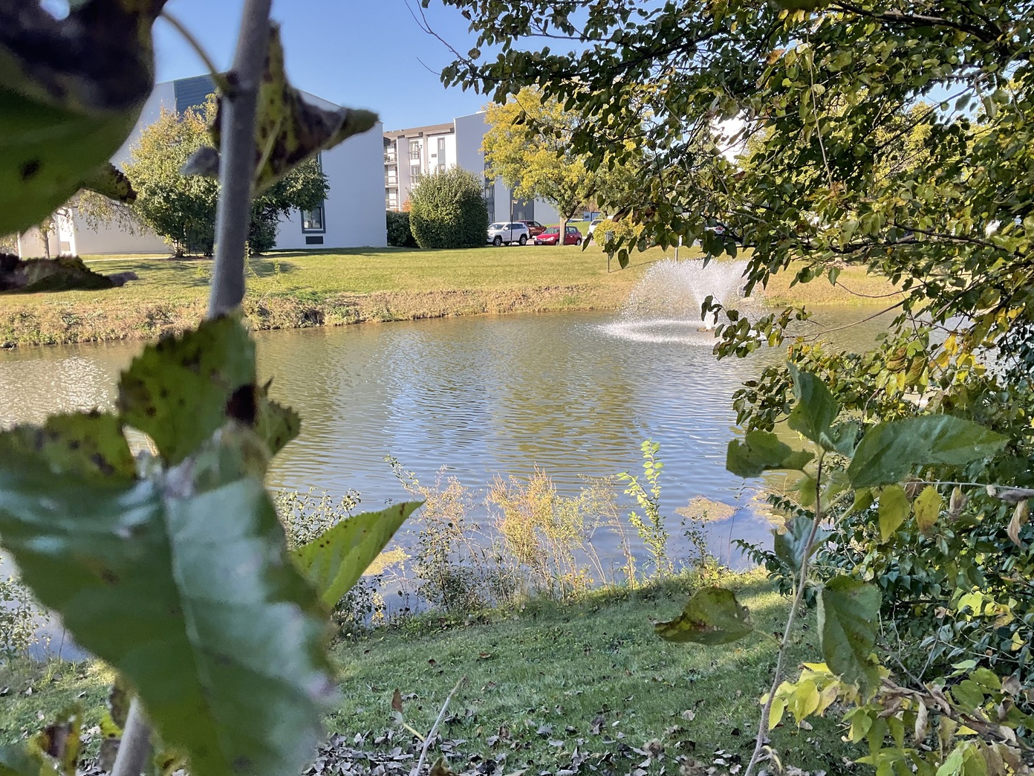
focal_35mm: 30
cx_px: 532
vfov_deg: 46.8
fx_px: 896
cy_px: 391
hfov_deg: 60.0
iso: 16
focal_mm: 3
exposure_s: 1/365
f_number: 1.8
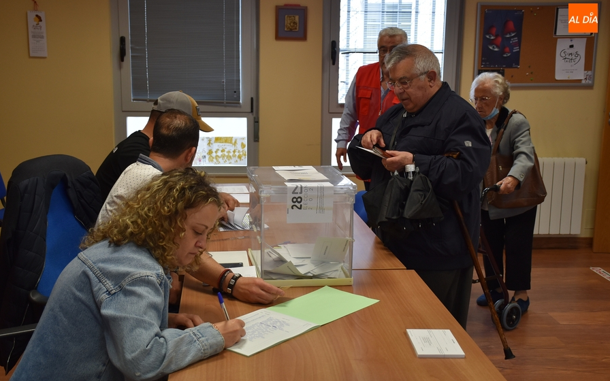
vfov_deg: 28.0
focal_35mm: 46
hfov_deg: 43.5
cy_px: 193
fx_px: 765
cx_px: 306
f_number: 4
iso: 400
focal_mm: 30
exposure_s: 1/60
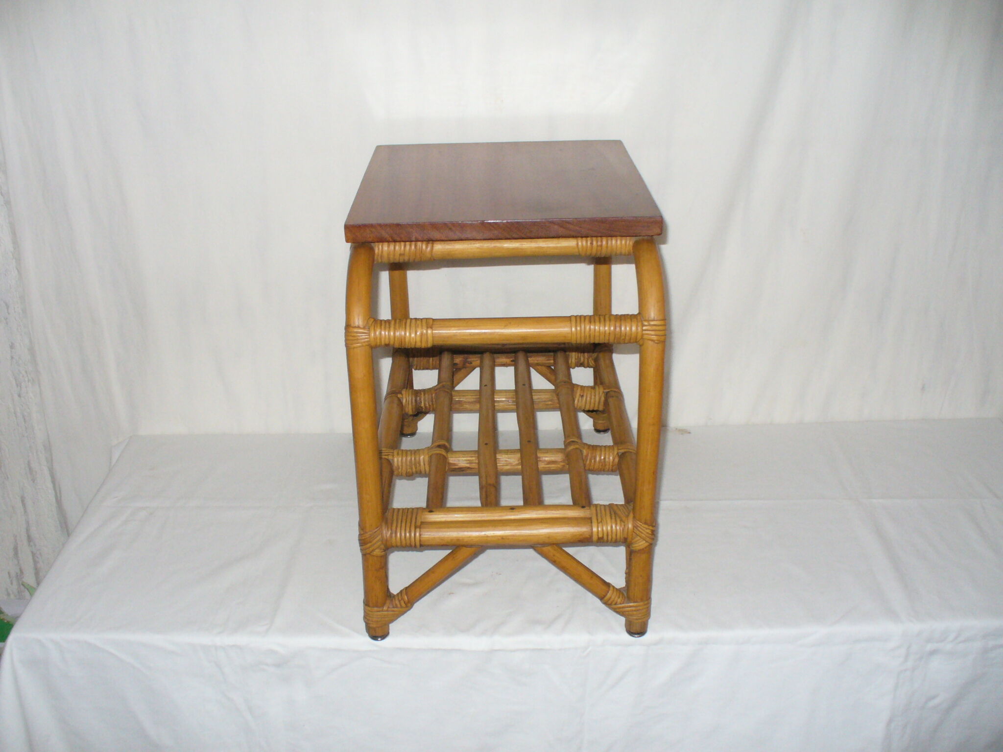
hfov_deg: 50.1
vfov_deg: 38.7
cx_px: 502
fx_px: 1072
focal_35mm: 37
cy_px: 376
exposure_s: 1/30
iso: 200
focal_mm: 6.1
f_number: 2.8
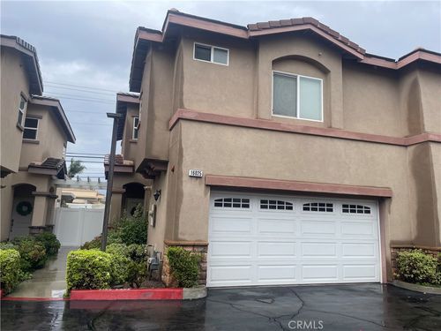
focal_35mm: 26
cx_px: 220
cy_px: 166
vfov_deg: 53.1
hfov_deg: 67.3
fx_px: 331
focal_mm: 4.2
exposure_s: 1/1553
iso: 32
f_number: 1.6
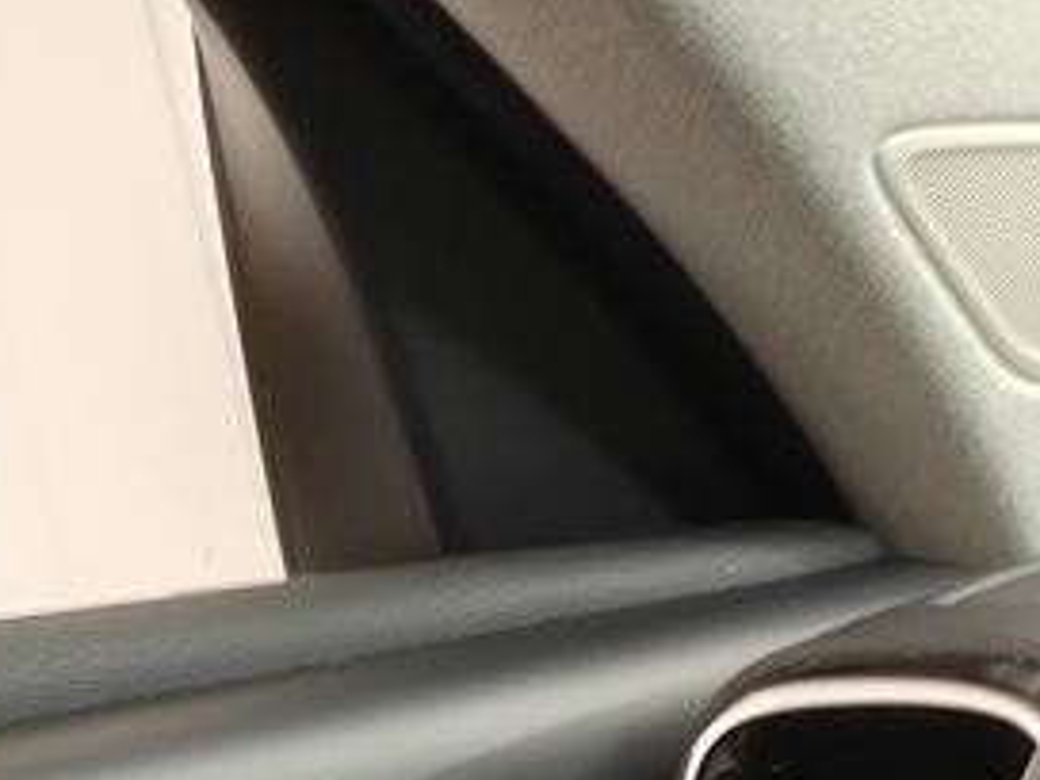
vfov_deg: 10.8
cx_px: 2699
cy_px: 1480
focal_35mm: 127
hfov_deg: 11.8
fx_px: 3816
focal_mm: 5.59
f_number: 1.8
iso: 160
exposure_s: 1/25
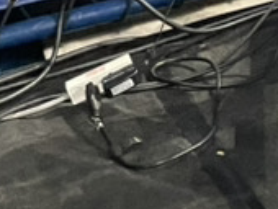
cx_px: 499
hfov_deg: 10.2
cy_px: -483
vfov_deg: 7.0
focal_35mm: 183
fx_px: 1472
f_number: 1.6
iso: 400
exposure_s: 1/58
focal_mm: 4.2
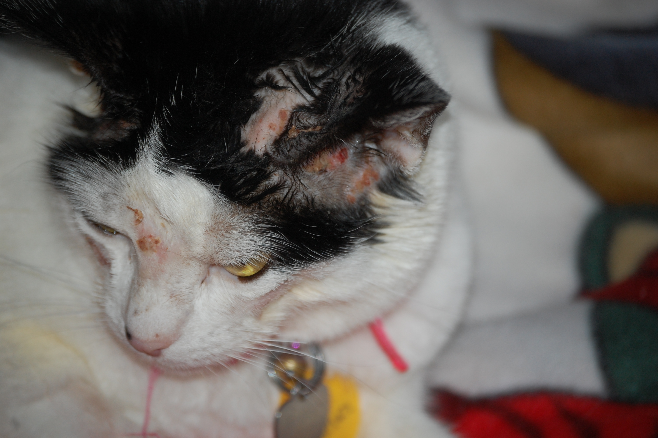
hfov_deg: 11.4
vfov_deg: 7.6
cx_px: 329
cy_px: 219
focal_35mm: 180
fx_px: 3287
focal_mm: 120
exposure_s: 1/60
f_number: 5
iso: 400
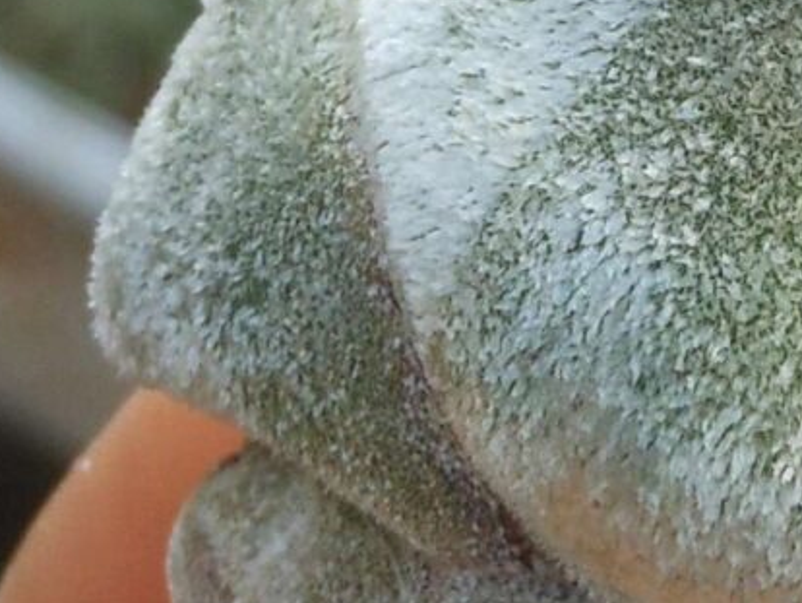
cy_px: -335
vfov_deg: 5.3
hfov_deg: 7.1
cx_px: 1009
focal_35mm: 278
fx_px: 6445
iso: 80
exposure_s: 1/80
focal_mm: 8.1
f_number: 4.6
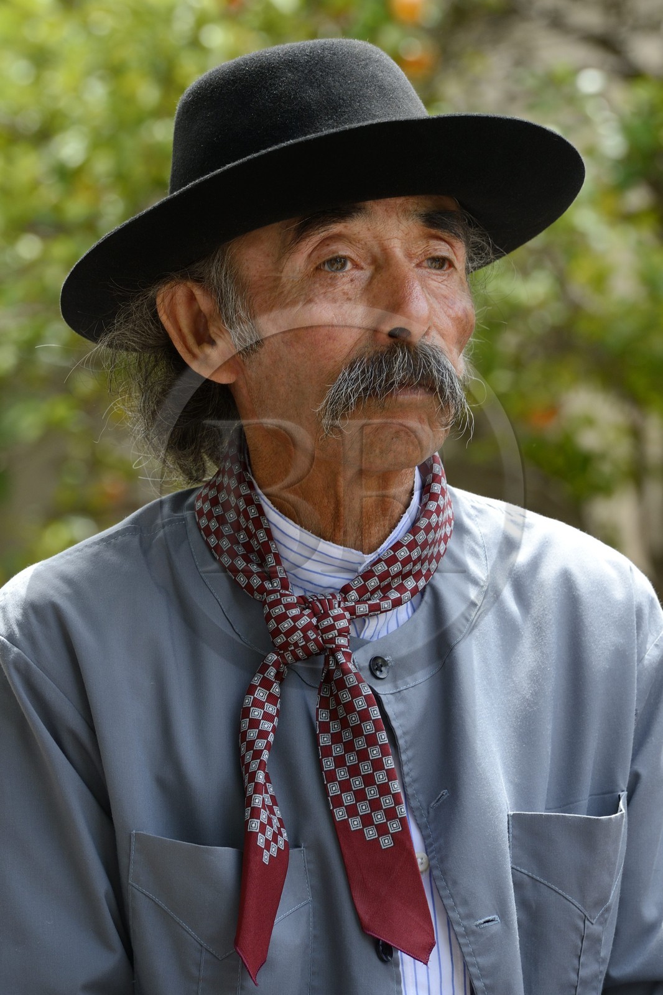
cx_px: 332
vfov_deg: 10.3
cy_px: 498
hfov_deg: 6.9
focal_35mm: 200
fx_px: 5527
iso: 400
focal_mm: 200
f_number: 10
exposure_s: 1/200
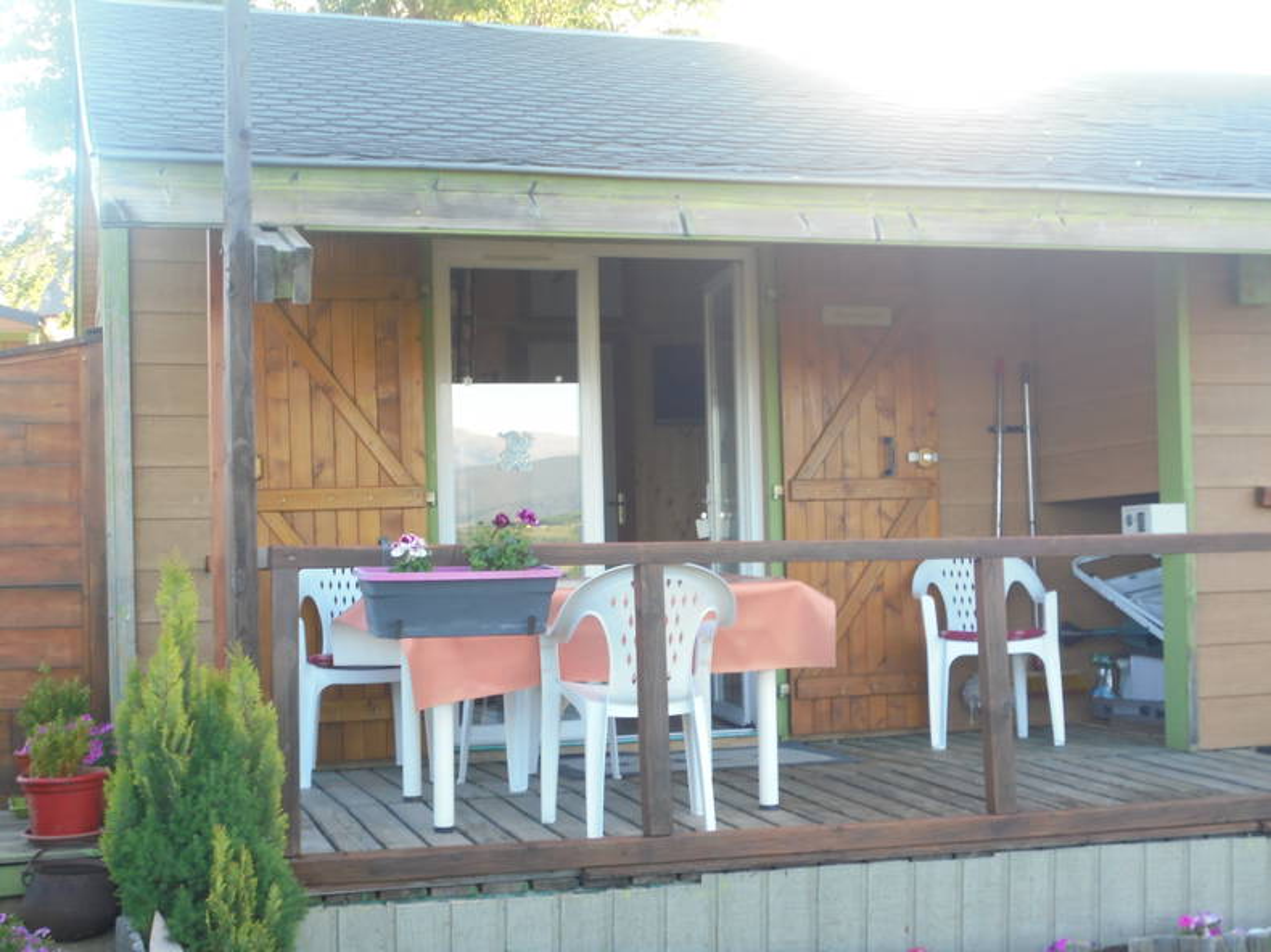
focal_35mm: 49
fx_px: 1799
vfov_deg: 29.7
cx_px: 636
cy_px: 476
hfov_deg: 38.9
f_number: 4.8
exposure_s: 1/60
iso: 200
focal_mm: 8.9
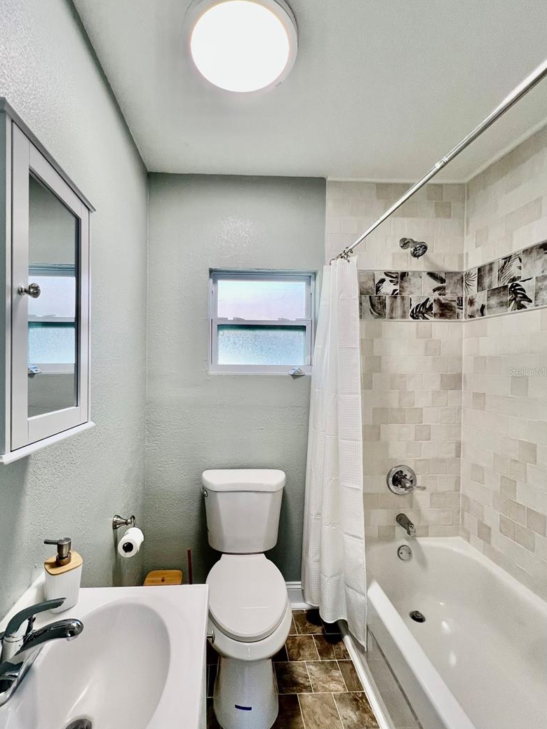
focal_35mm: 15
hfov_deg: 81.4
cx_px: 241
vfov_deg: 98.2
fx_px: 316
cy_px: 372
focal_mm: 1.57
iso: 125
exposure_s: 1/120
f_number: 1.8
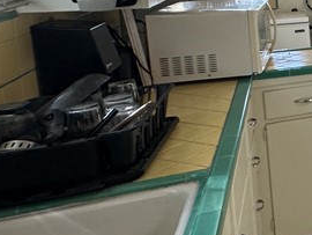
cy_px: 12
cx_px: 558
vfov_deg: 26.4
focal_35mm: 53
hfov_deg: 22.2
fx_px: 478
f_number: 2.2
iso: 80
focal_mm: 2.22
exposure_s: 1/120
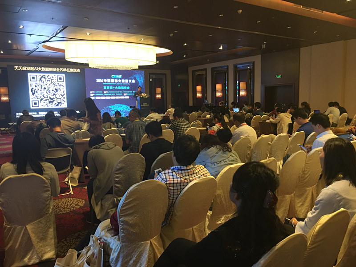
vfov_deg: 48.2
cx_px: 178
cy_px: 134
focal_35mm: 29
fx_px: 298
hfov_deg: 61.7
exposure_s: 1/17
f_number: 2.2
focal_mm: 4.15
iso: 125
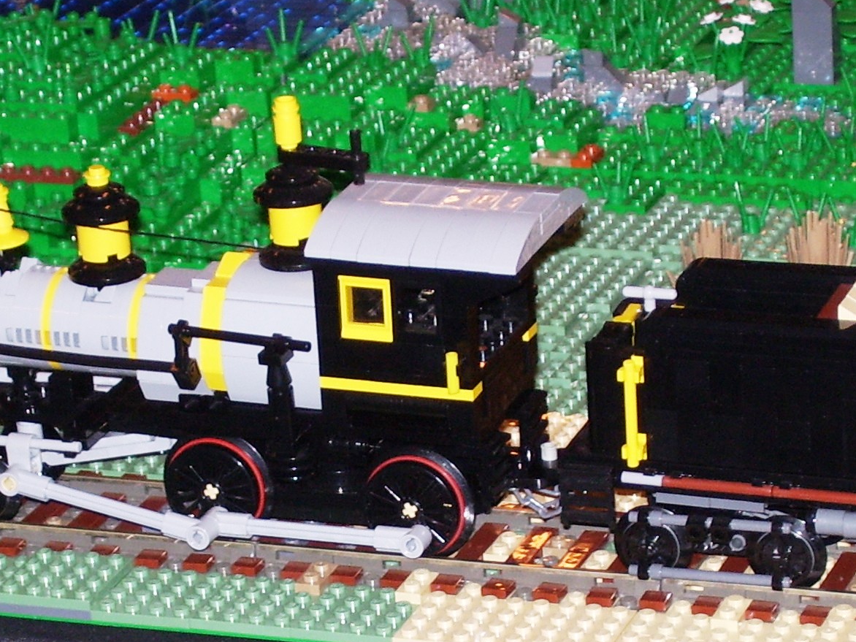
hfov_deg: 11.5
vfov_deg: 8.7
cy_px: 511
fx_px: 4229
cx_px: 269
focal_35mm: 171
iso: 100
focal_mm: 14.3
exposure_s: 1/90
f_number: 4.3
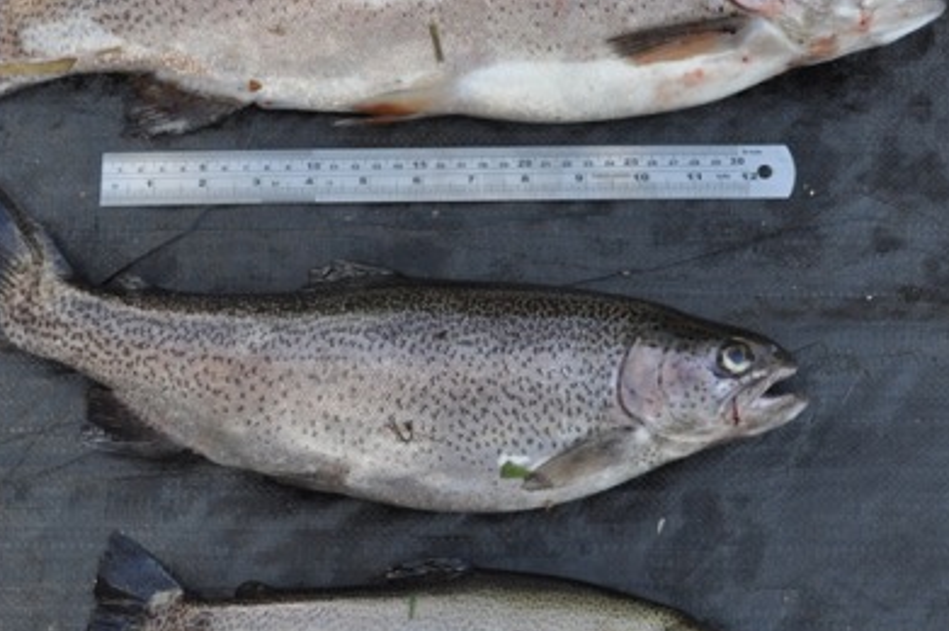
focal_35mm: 74
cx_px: 465
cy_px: 329
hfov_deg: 27.4
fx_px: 1949
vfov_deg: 18.4
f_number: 5.6
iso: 200
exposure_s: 1/125
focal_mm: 32
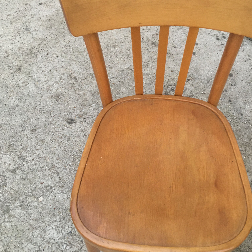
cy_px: 107
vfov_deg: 40.8
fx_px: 338
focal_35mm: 41
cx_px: 139
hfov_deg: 40.9
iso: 160
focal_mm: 4.15
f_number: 2.2
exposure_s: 1/33
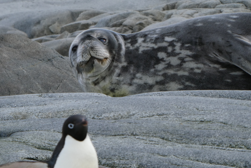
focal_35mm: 579
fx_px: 4037
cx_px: 129
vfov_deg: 2.4
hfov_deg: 3.6
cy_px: 75
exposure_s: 1/250
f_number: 6
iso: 80
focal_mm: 83.4
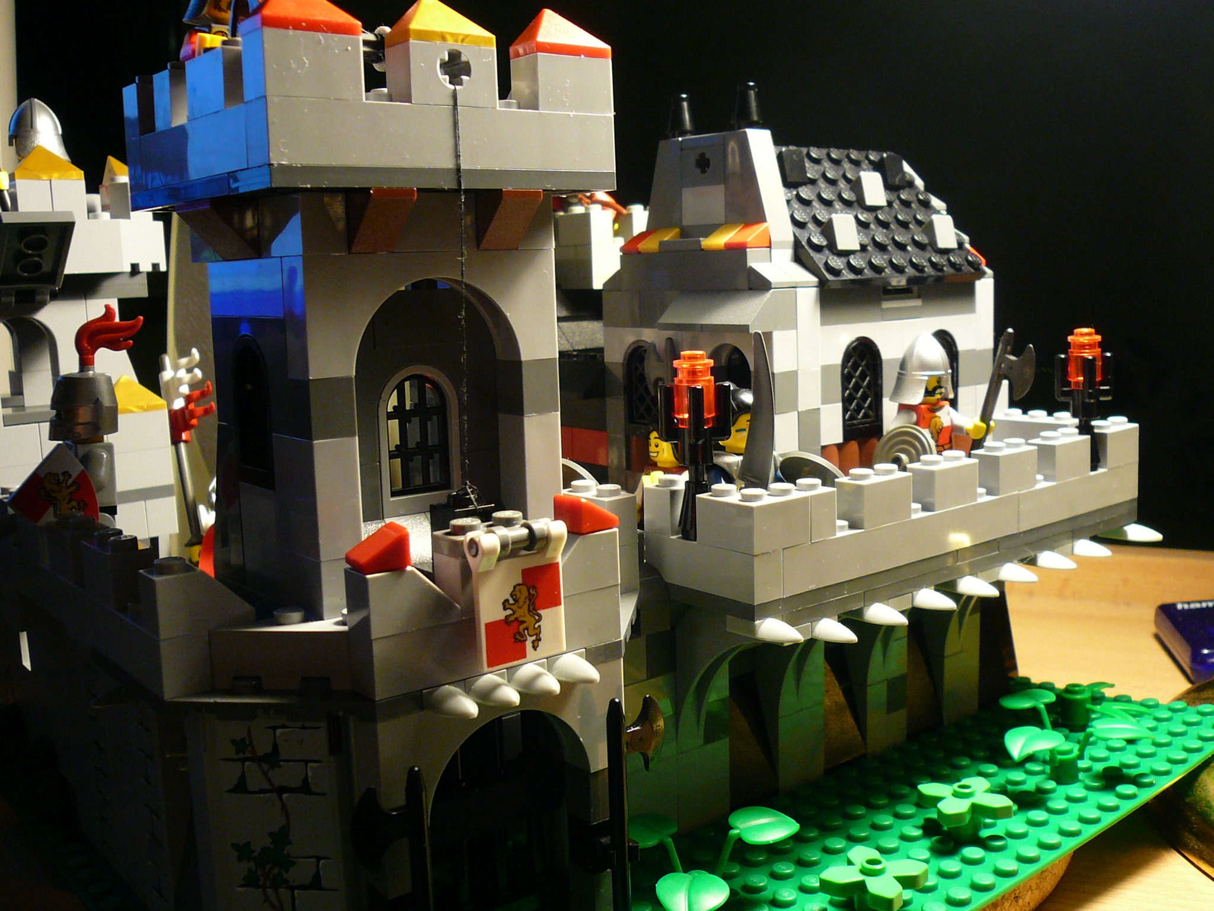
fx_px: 1192
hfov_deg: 54.0
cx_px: 607
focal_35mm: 34
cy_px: 456
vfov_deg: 41.8
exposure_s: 1/15
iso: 125
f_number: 2.8
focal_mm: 4.6
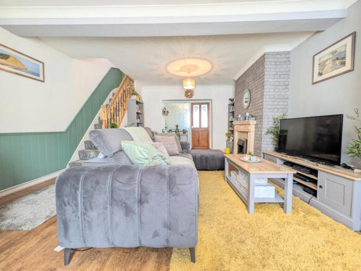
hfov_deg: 102.0
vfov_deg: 85.7
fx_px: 146
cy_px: 136
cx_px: 180
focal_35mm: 14
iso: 141
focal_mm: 1.83
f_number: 2.2
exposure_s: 1/50
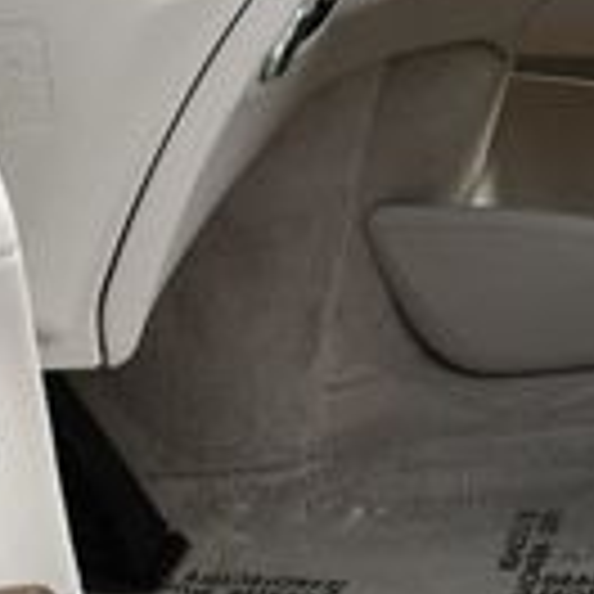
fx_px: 2893
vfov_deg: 11.6
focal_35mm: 149
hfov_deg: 11.2
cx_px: 954
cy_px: -40
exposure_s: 1/250
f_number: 7.1
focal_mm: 18
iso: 200
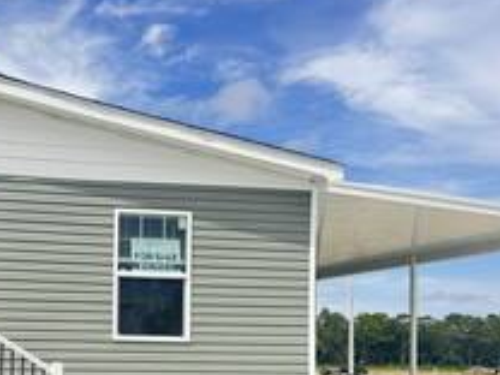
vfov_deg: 24.3
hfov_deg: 31.1
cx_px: 46
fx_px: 852
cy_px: 312
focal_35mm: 59
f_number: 1.78
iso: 80
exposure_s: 1/2604
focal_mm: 6.76
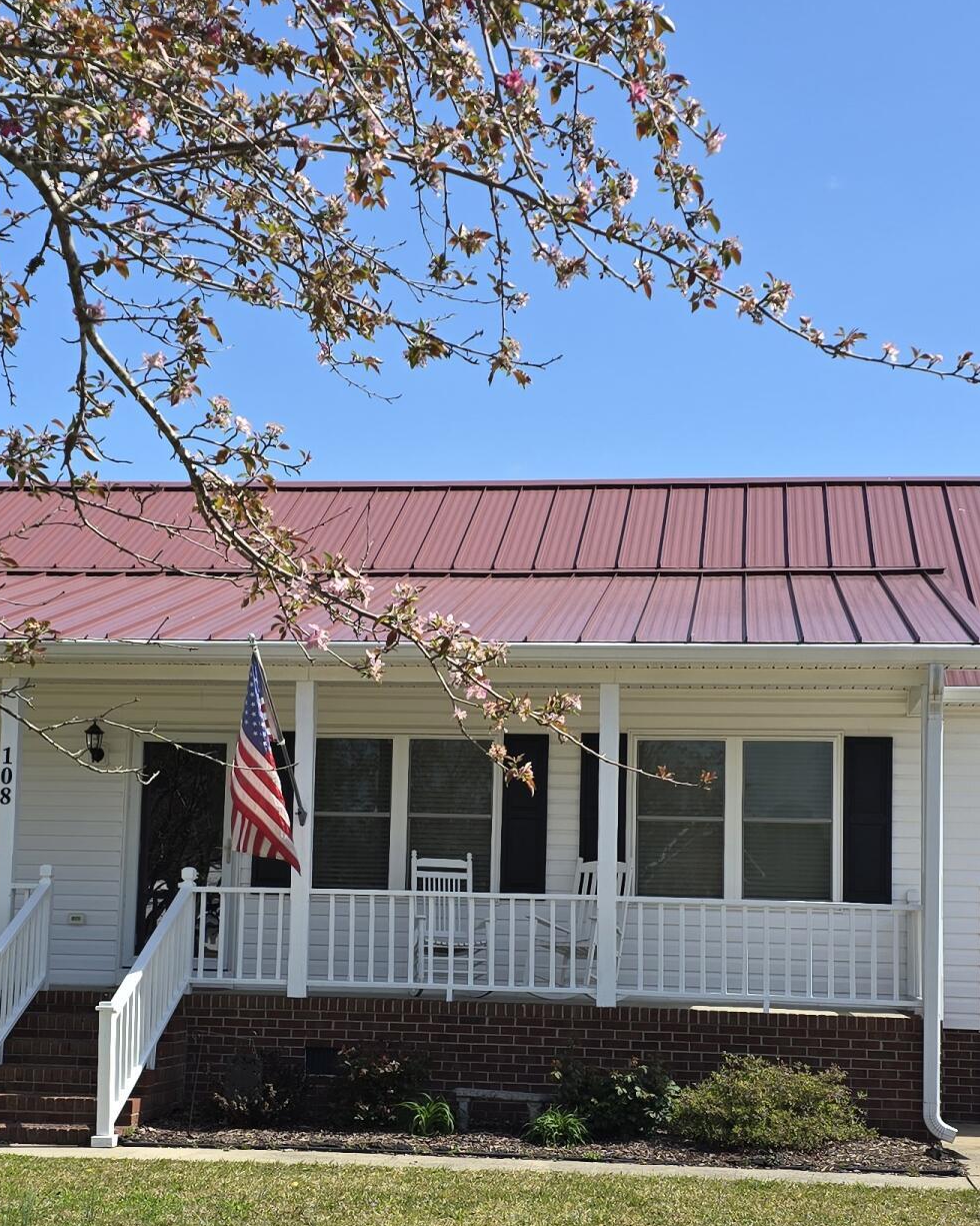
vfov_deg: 34.0
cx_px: 483
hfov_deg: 27.6
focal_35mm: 55
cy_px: 739
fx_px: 1994
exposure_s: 1/799
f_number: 1.7
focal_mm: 6.3
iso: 12
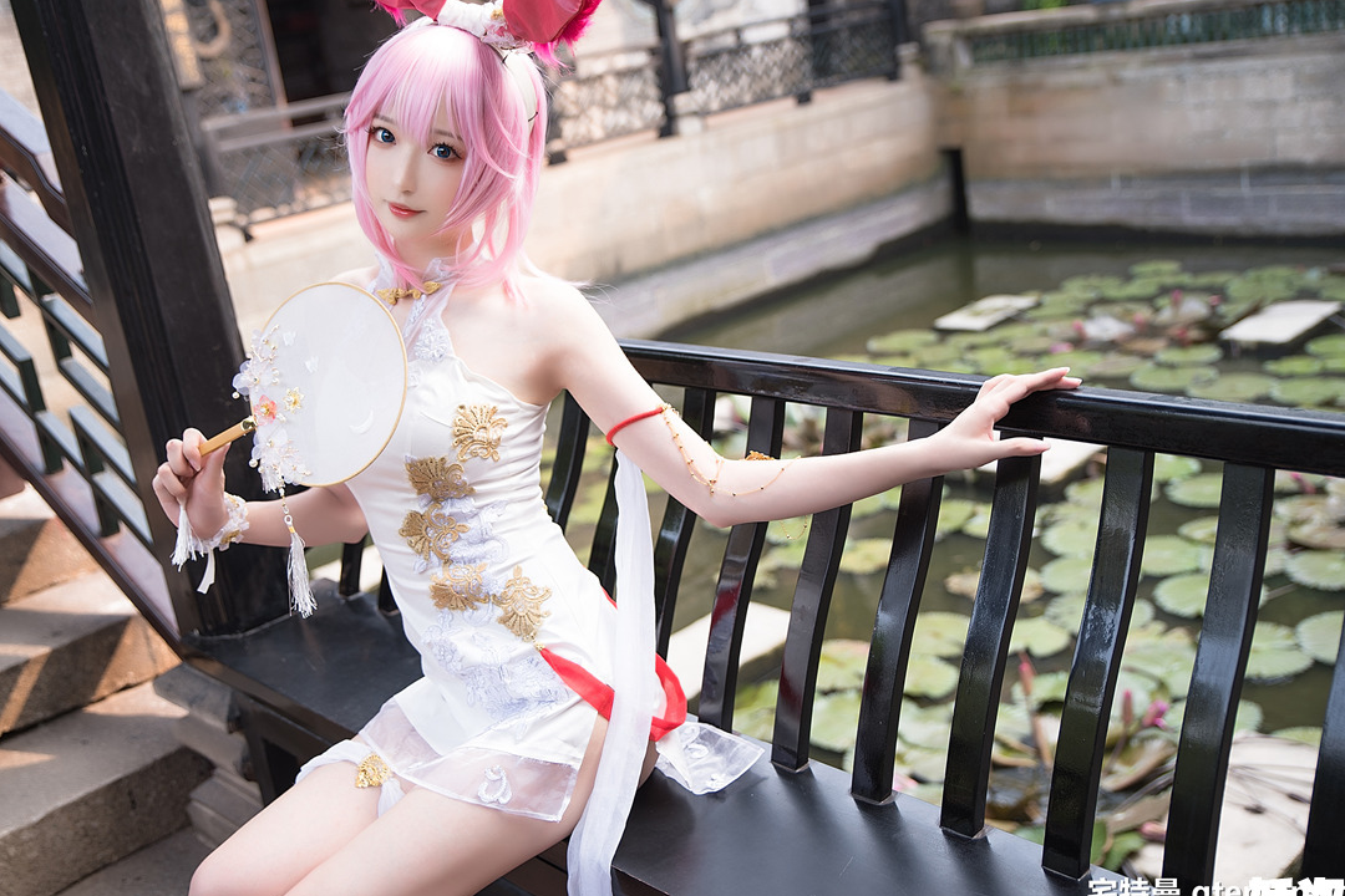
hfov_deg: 48.4
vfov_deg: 33.4
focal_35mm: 40
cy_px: 416
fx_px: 1494
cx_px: 648
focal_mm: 36
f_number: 2.8
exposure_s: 1/200
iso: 100
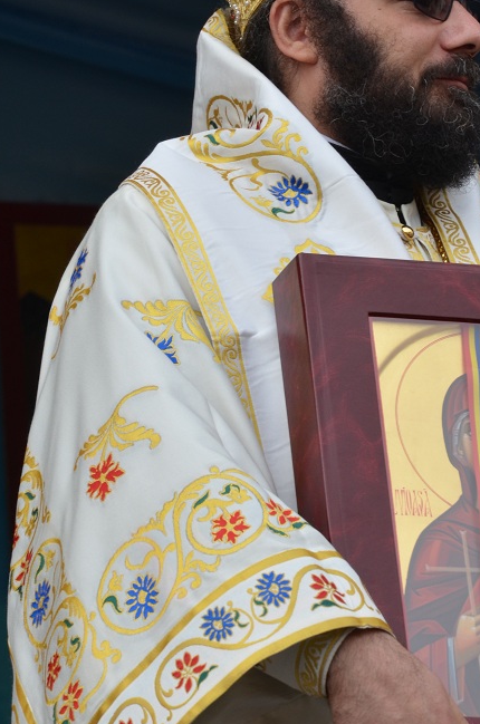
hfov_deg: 4.7
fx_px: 5883
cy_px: 226
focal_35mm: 293
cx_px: 342
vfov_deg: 7.0
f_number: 10
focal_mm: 105
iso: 250
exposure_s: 1/200
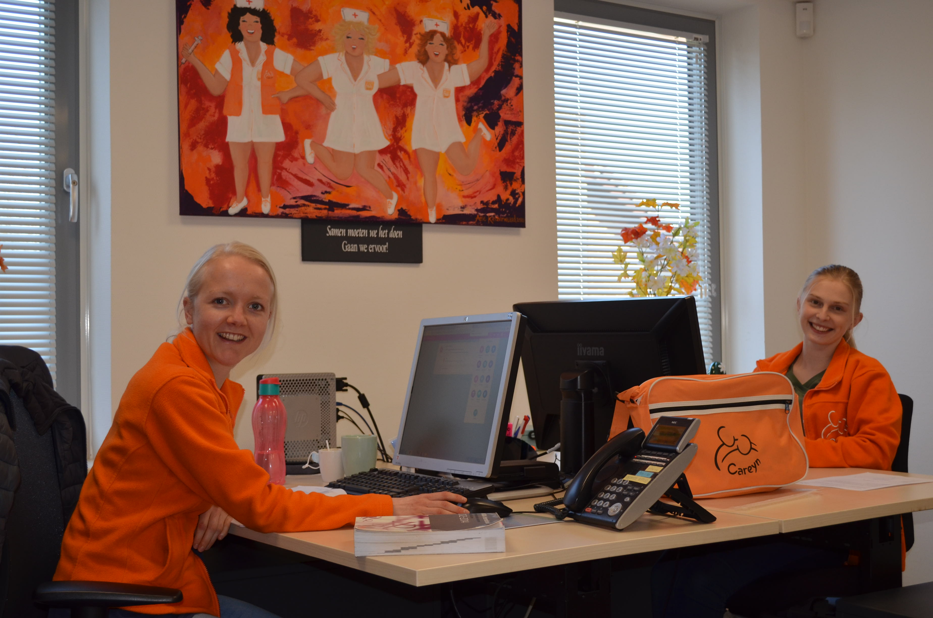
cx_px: 466
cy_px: 309
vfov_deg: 28.0
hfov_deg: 41.2
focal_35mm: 48
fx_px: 1241
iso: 400
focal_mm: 32
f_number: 4.8
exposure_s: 1/100
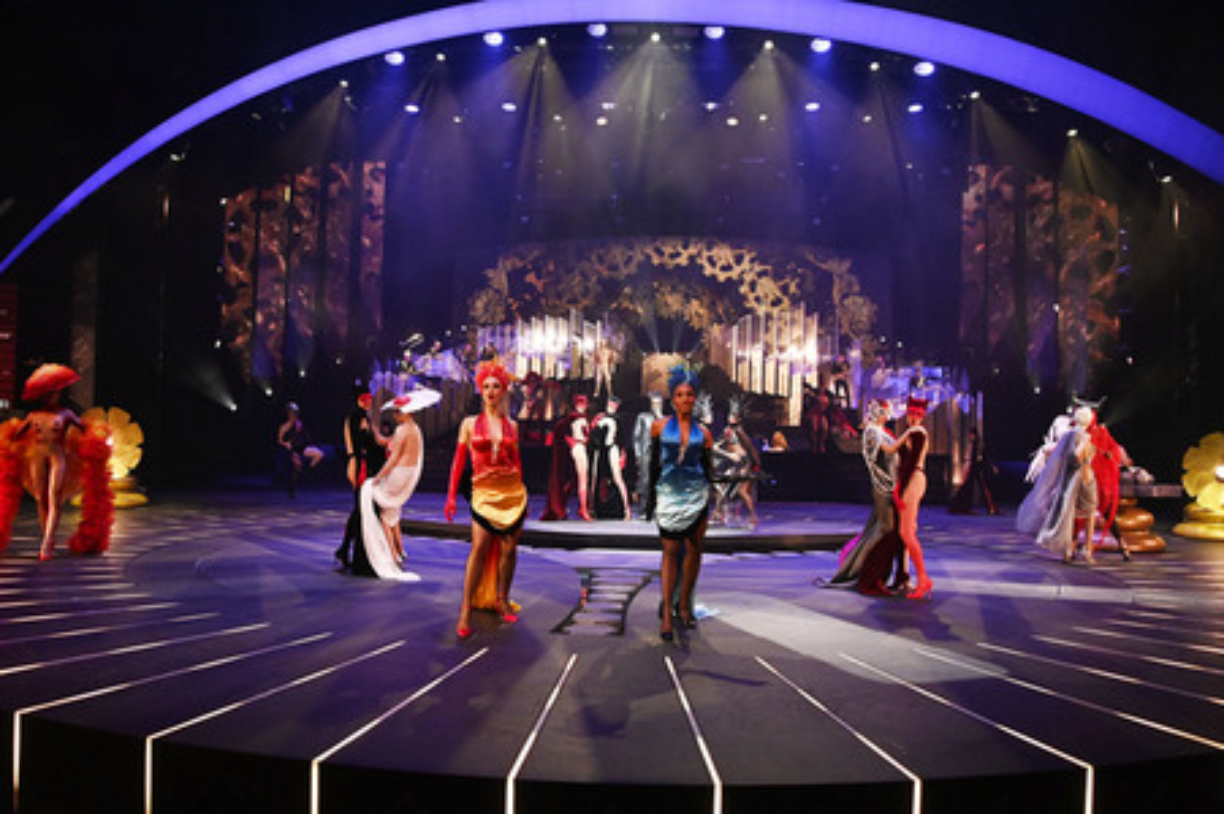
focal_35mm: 28
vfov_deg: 46.3
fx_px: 951
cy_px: 407
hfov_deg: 65.5
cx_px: 612
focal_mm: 28
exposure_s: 1/250
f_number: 5
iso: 5000
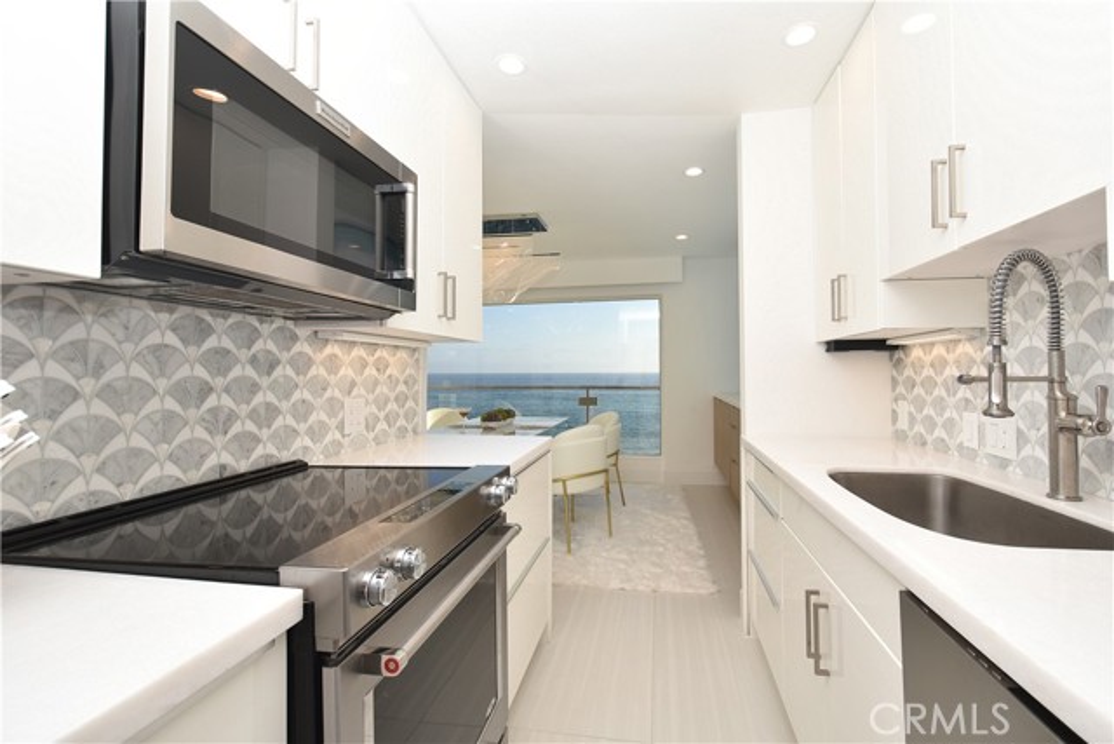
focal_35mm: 15
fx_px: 464
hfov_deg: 100.4
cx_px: 557
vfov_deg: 77.4
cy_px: 372
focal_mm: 10
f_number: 5.6
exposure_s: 1/125
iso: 160
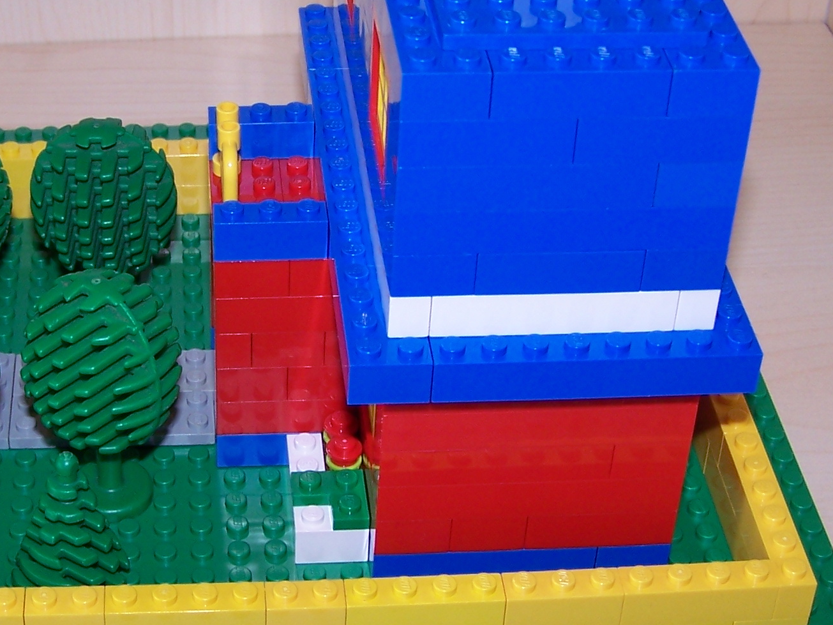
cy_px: 284
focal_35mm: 75
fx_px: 1805
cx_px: 264
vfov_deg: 19.6
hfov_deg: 25.8
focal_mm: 6.3
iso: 80
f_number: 2.8
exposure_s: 1/60
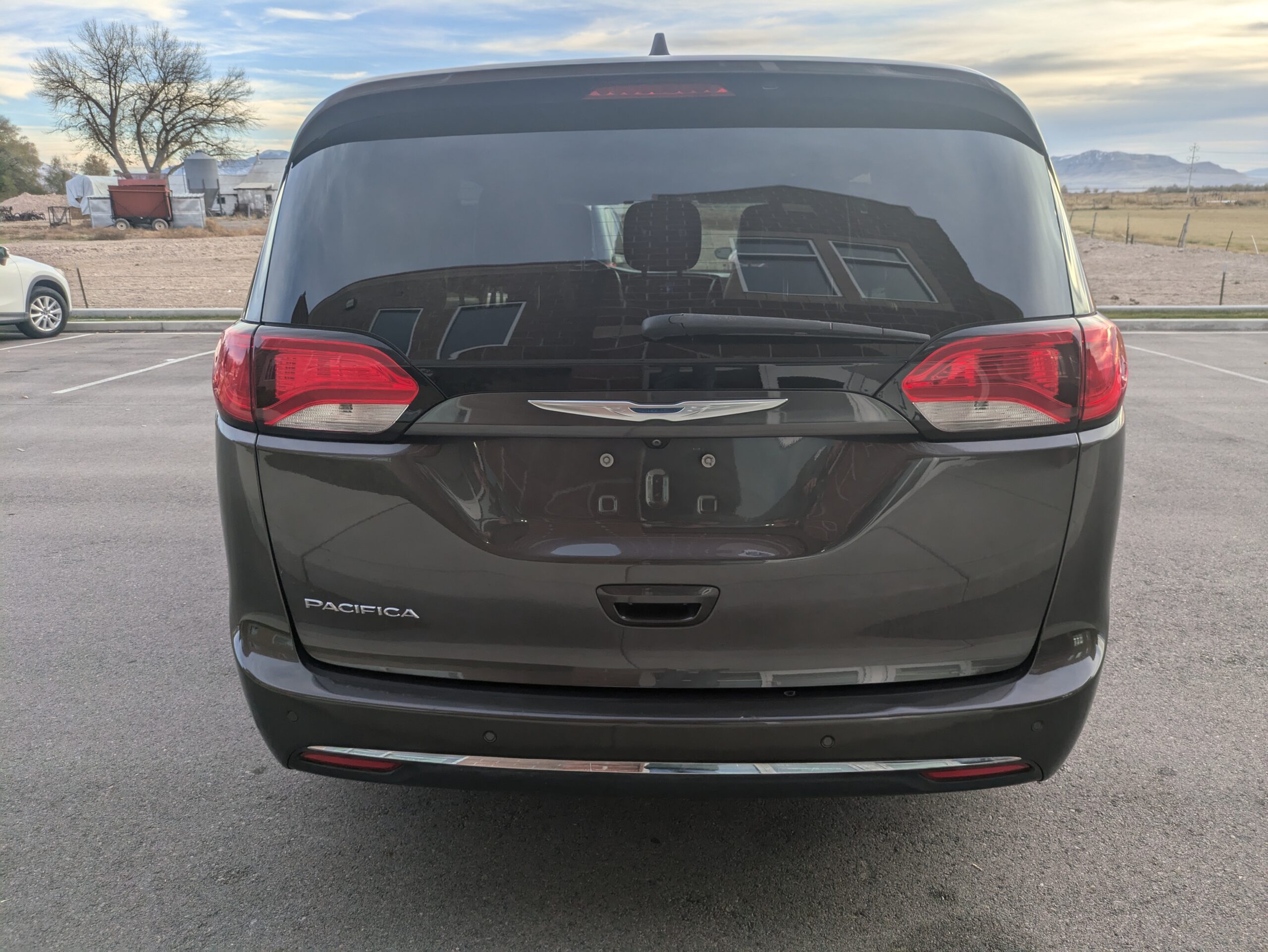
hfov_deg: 69.4
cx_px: 634
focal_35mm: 25
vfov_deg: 54.9
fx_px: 916
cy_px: 476
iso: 44
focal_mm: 5.43
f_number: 1.89
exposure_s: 1/597
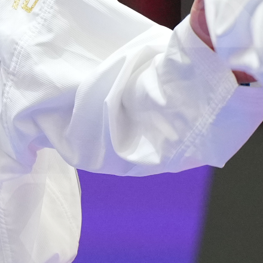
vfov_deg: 1.2
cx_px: 2
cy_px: -19
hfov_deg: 1.2
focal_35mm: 1447
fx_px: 12438
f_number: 2.8
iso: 2000
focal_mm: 200
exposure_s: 1/1000
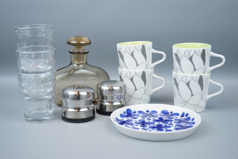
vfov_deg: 28.1
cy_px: 80
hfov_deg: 41.1
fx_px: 317
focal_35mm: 48
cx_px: 119
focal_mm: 48
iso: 100
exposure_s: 1/60
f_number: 4.5
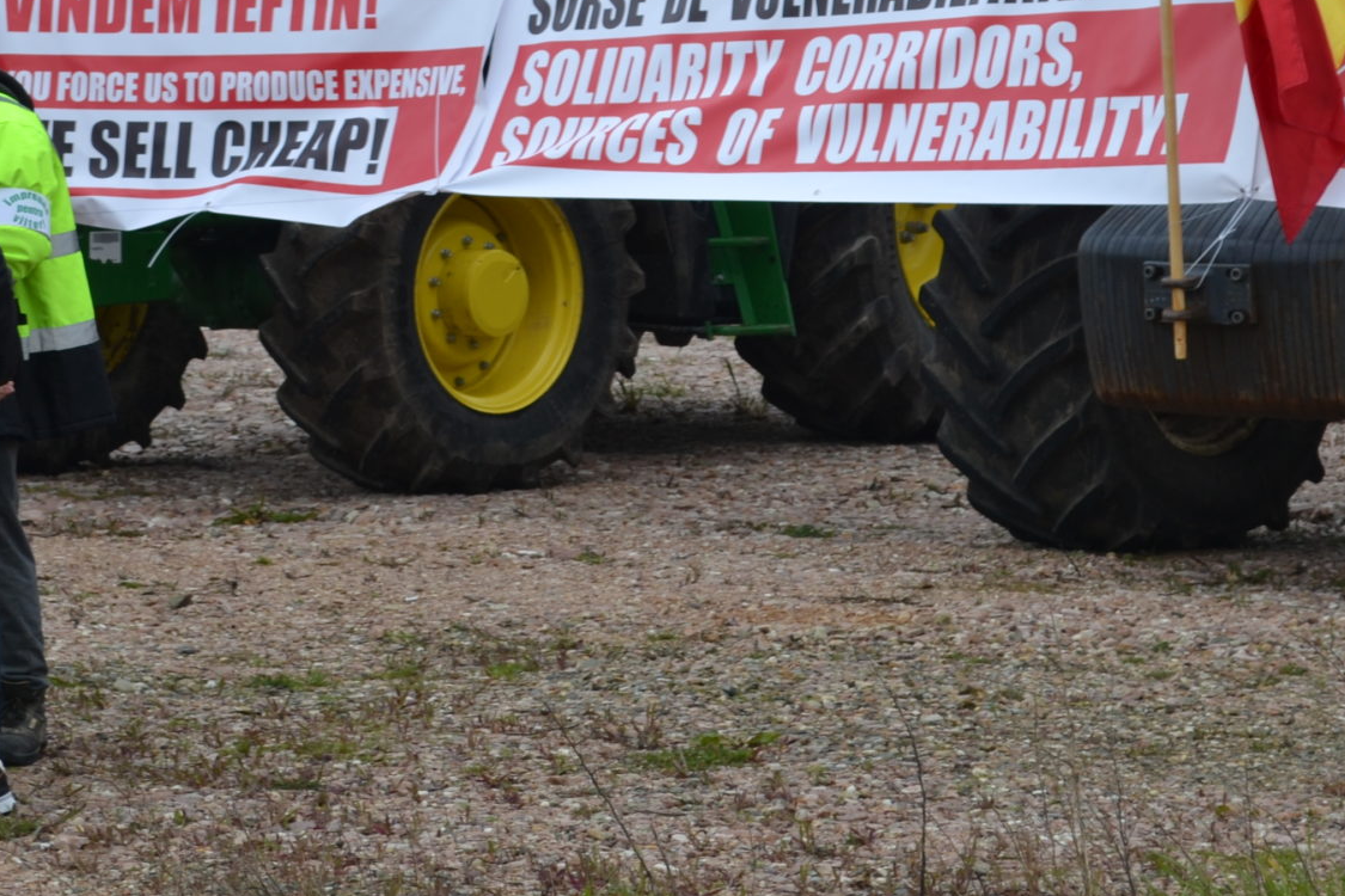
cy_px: 8
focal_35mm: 157
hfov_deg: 13.1
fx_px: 5865
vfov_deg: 8.7
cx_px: 475
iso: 100
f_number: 6.3
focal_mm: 46
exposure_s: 1/160
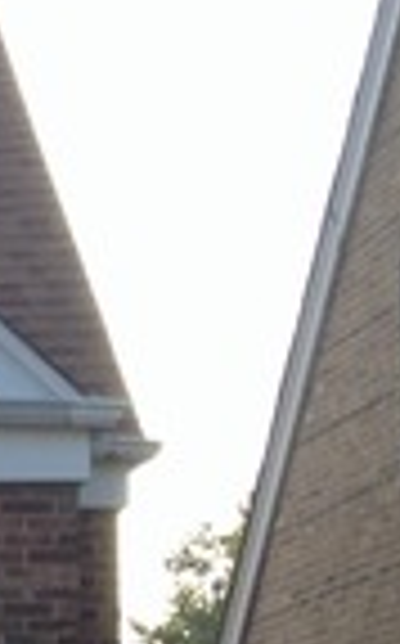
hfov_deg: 7.2
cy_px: 658
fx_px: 2904
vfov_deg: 12.5
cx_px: -715
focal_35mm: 166
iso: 50
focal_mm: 4.28
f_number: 2.4
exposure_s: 1/468
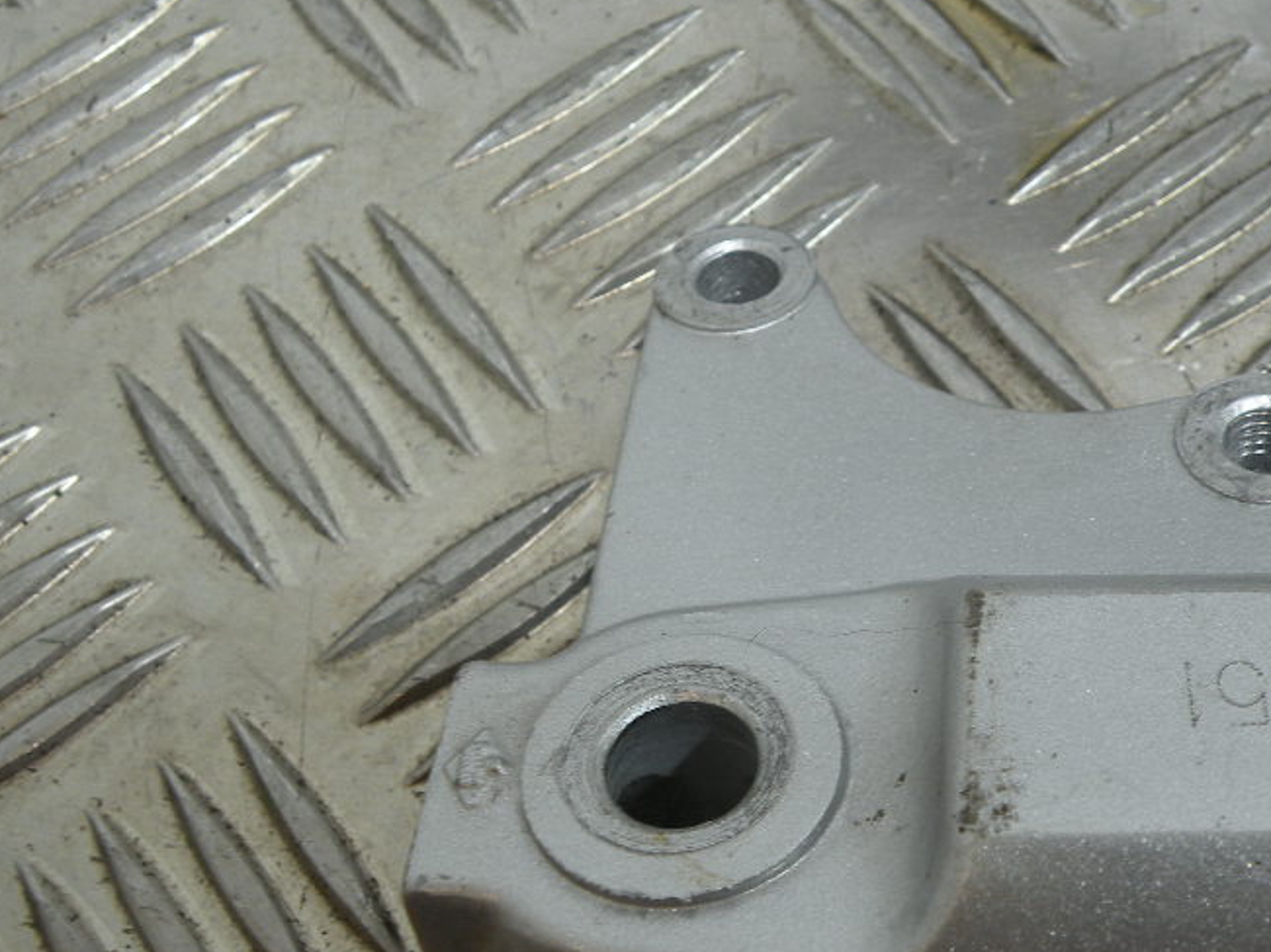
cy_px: 518
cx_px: 831
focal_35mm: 52
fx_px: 1909
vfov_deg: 28.0
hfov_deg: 36.5
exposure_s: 1/61.7
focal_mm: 5.8
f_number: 3.5
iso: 64
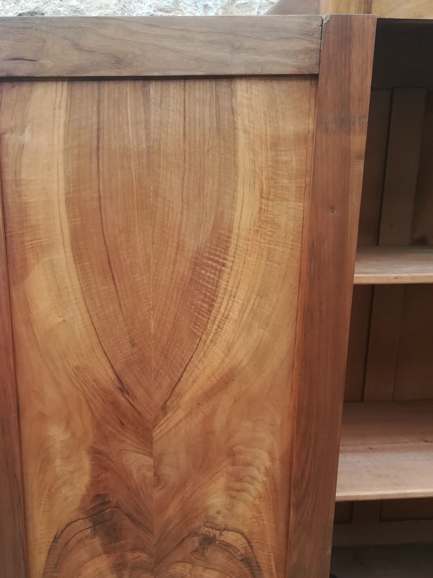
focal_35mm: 36
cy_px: 343
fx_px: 601
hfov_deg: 39.4
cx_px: 162
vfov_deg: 51.1
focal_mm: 3.83
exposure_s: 1/100
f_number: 2.2
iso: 80
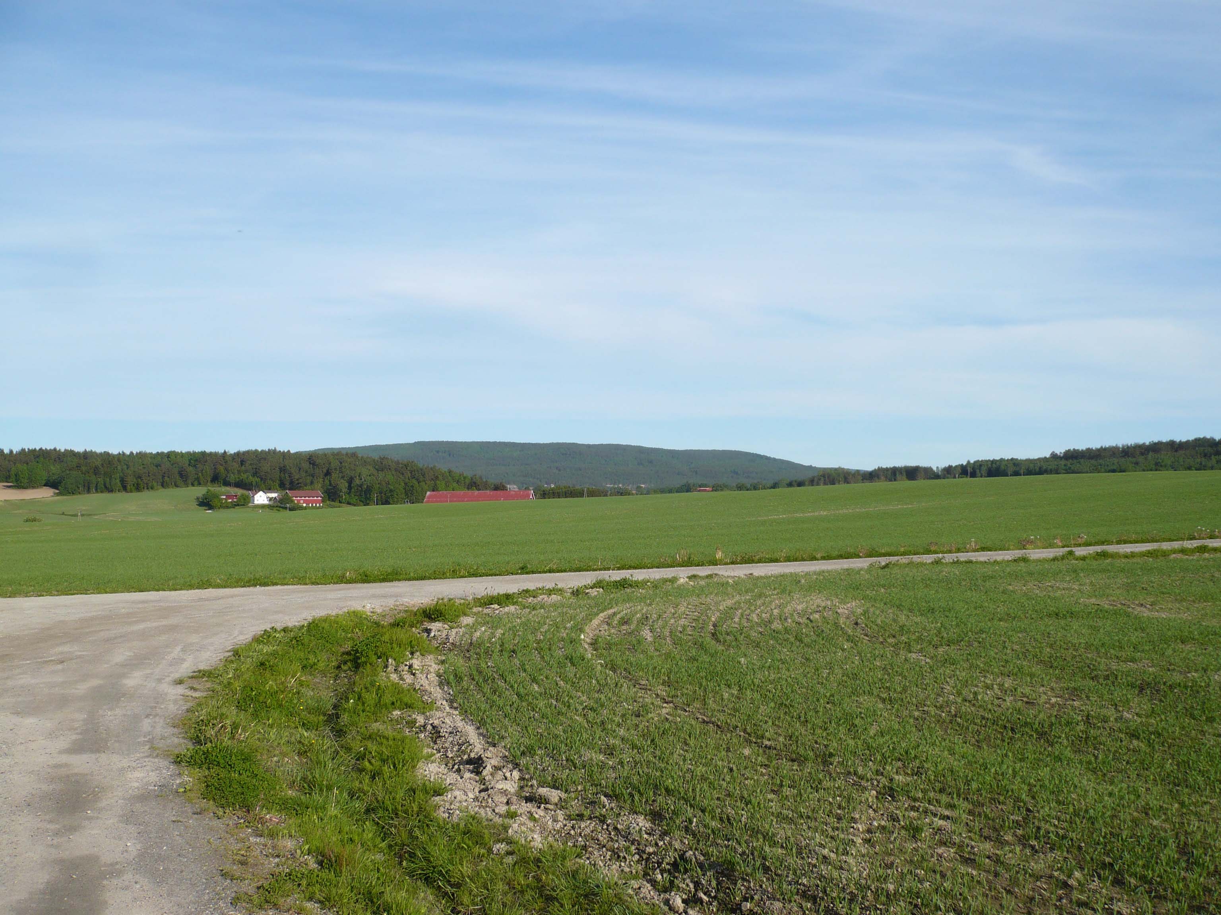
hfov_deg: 52.6
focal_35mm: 35
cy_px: 458
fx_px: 1235
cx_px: 610
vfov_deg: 40.7
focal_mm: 5.8
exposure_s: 1/200
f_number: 8
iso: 100
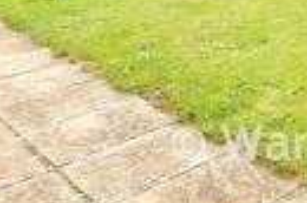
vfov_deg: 20.4
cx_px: 536
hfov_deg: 22.8
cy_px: -114
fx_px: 468
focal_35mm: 55
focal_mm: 10
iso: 160
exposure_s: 1/125
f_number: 6.3
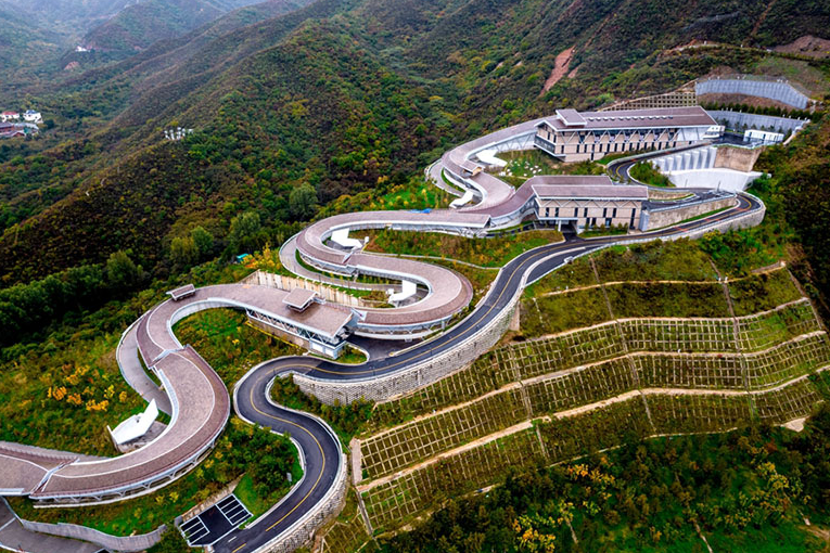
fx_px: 530
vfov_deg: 55.1
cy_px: 282
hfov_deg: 76.1
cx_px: 404
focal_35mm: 23
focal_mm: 8.38
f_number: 2.8
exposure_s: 1/160
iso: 110
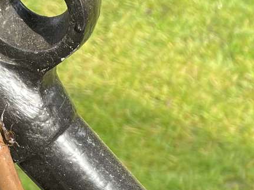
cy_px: 211
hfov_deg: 14.9
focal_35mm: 121
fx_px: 887
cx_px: 401
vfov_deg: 12.0
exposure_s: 1/121
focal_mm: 4.2
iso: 32
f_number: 1.6
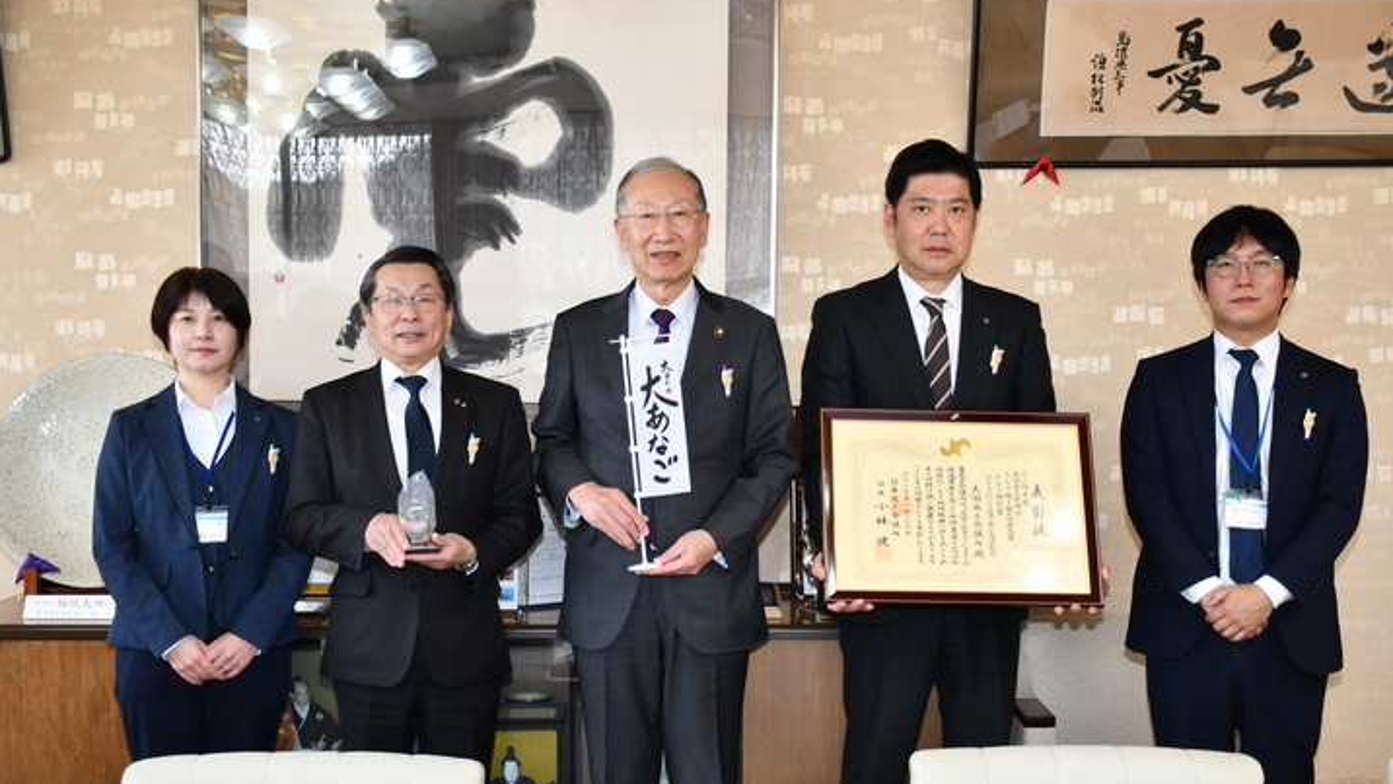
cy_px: 459
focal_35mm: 48
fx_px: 1773
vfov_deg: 24.9
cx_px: 705
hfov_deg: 42.9
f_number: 4
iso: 400
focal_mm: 30
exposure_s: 1/60
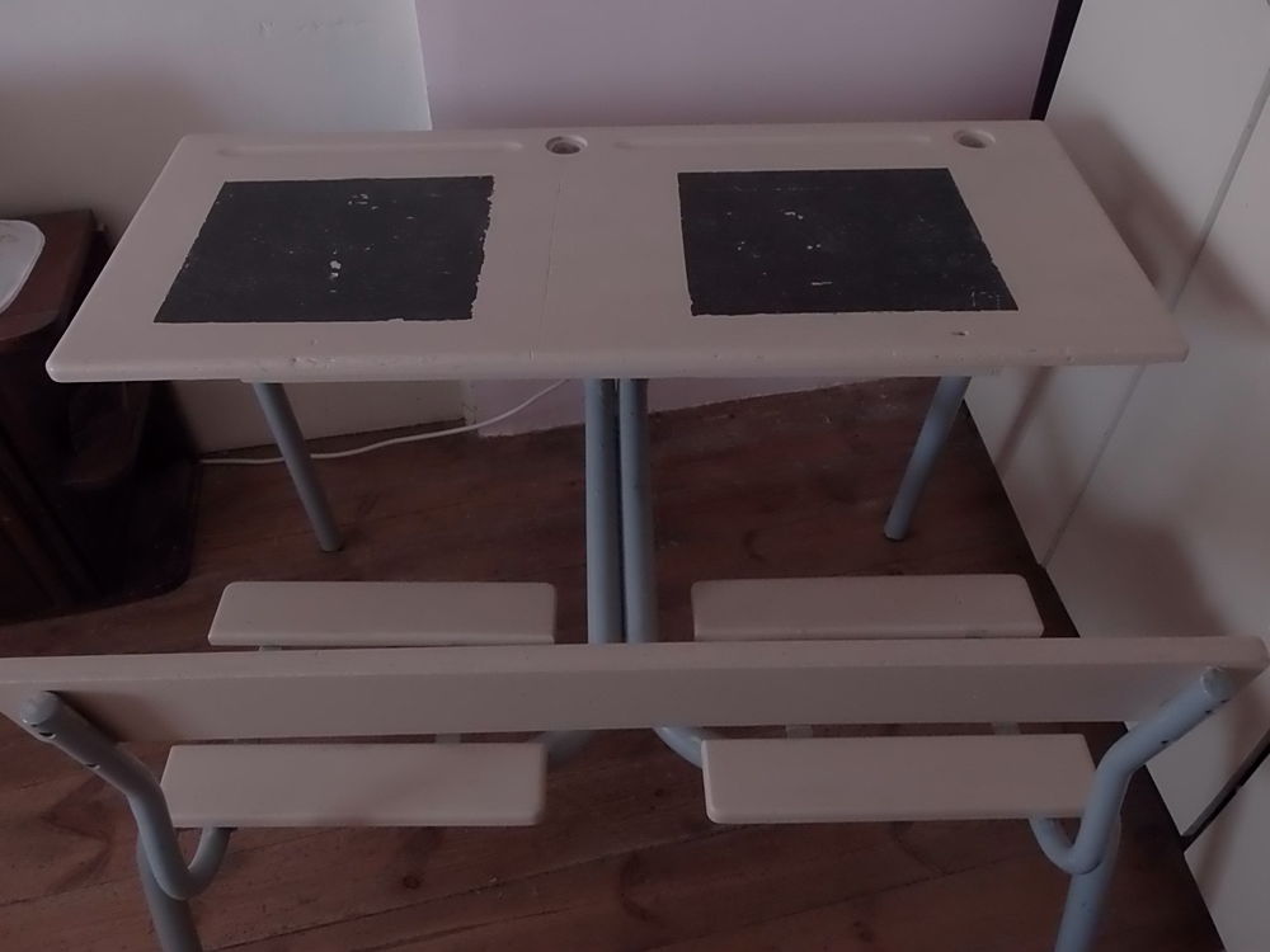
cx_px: 635
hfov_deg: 67.3
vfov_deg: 53.1
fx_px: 954
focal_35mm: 26
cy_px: 476
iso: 640
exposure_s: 1/30
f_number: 3.2
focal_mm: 4.66
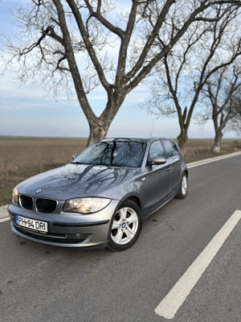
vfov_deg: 71.6
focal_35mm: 24
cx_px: 120
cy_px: 161
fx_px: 223
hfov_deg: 56.8
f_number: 1.78
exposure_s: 1/1321
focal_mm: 6.86
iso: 80
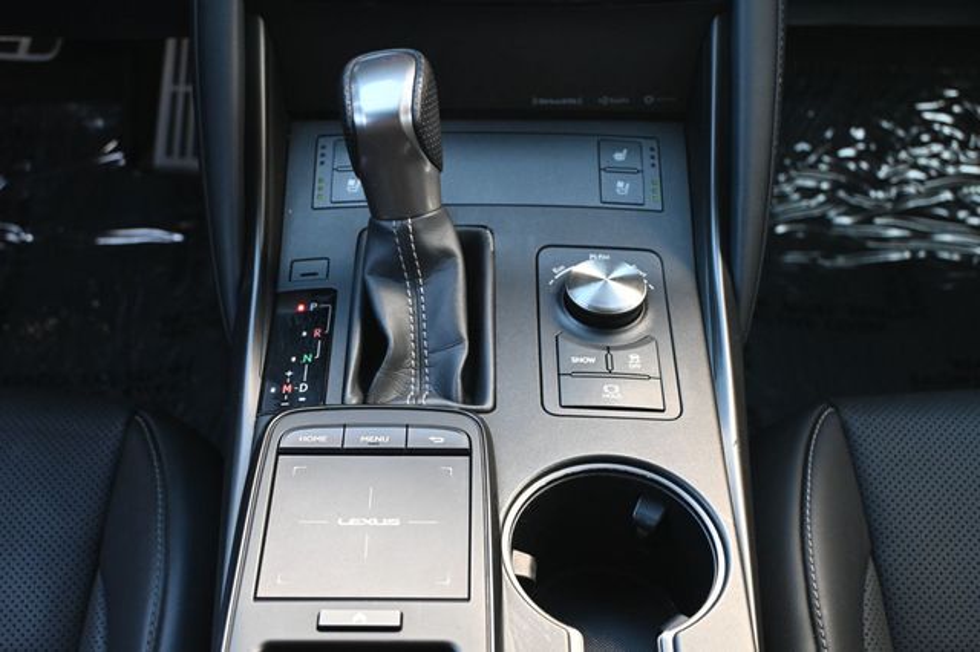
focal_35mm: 49
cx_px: 490
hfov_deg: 40.6
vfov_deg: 27.6
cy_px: 326
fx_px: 1326
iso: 1600
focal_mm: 32.5
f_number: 5
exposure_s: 1/125
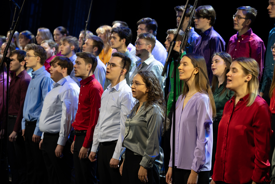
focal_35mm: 110
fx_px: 840
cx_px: 138
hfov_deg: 18.6
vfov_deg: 12.5
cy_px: 92
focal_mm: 110
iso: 1000
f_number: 4.5
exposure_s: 1/160
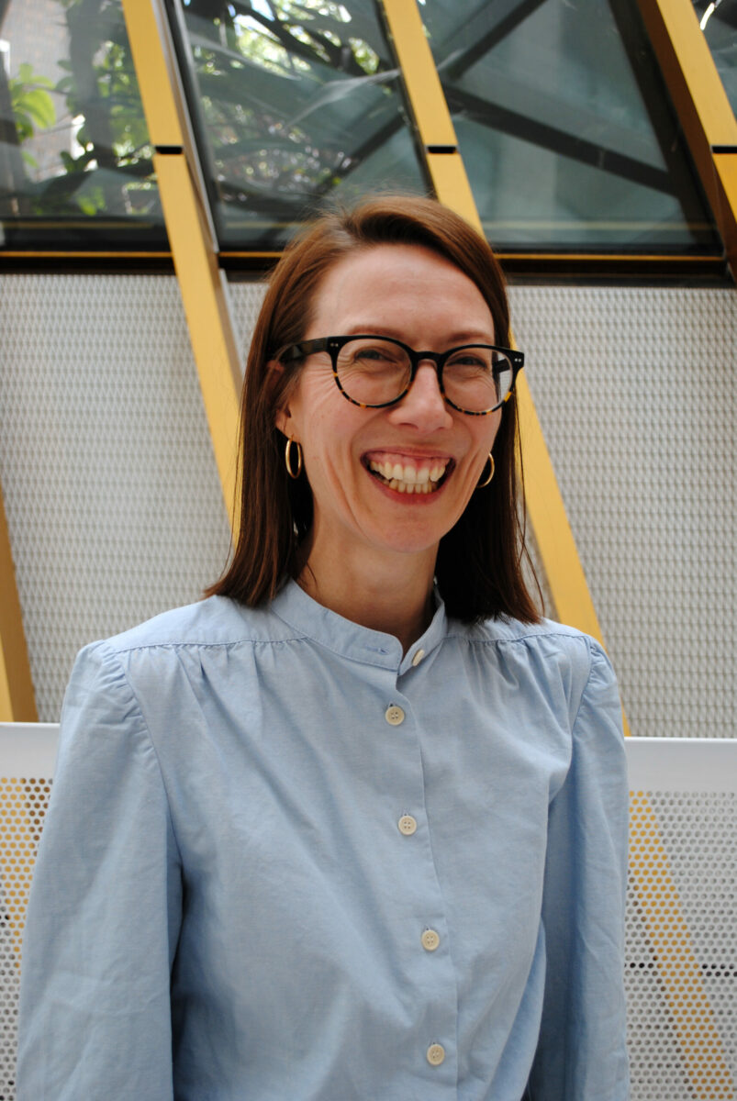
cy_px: 550
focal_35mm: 44
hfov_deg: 30.9
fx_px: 1332
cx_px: 368
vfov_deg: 44.9
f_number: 4.5
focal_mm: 29
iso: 200
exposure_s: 1/80
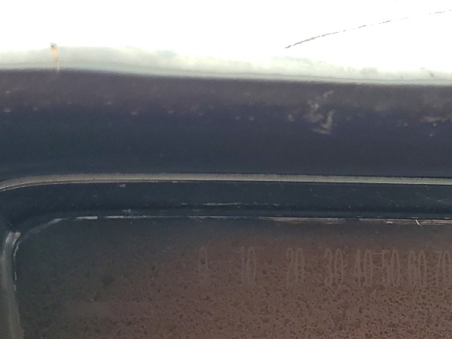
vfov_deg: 20.2
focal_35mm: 70
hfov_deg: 27.0
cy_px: 358
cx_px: 393
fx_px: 914
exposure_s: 1/400
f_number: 1.5
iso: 50
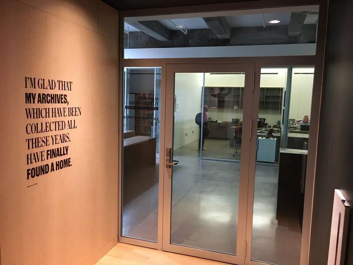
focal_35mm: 29
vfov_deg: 48.2
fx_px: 296
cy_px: 132
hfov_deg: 61.7
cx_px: 176
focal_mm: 4.15
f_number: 2.2
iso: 200
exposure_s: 1/30
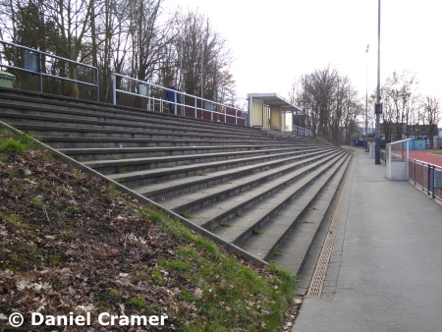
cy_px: 166
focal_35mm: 37
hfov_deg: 50.1
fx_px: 473
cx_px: 221
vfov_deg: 38.7
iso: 80
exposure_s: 1/125
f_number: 3.7
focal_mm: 6.7
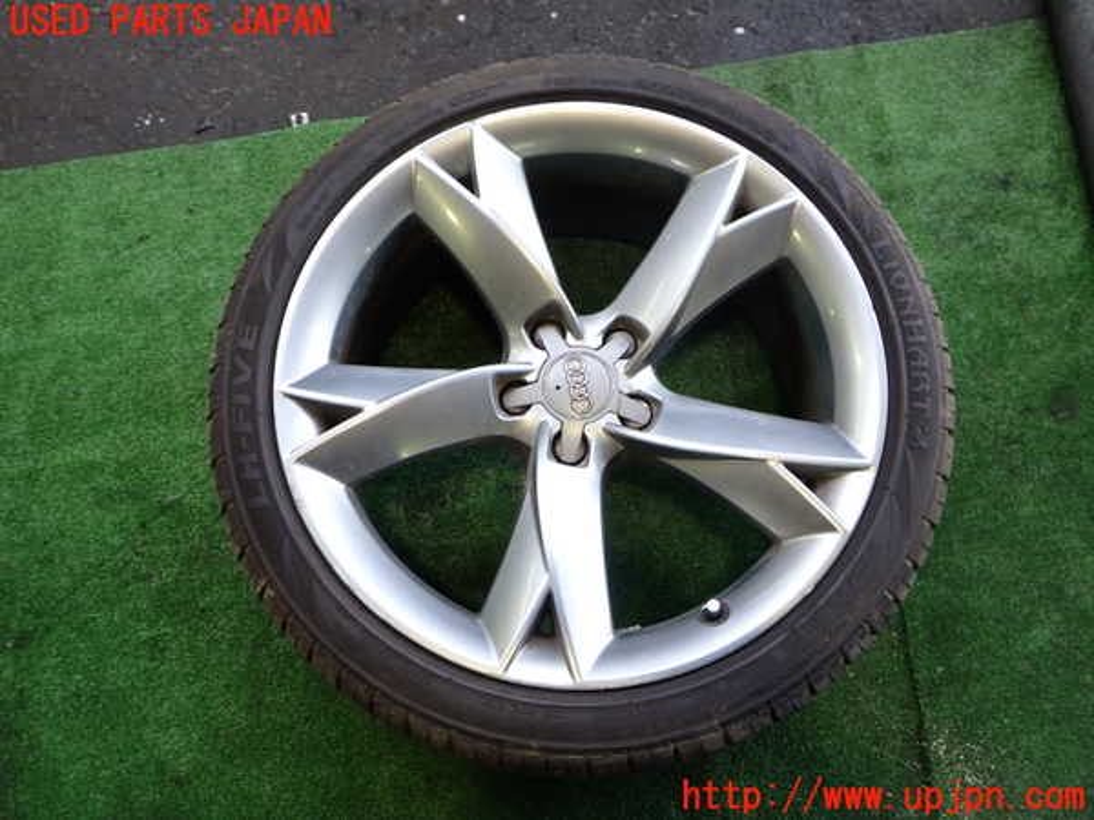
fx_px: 948
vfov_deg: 46.8
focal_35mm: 30
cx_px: 547
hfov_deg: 60.0
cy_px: 410
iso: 200
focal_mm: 5.4
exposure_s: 1/80
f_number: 2.3
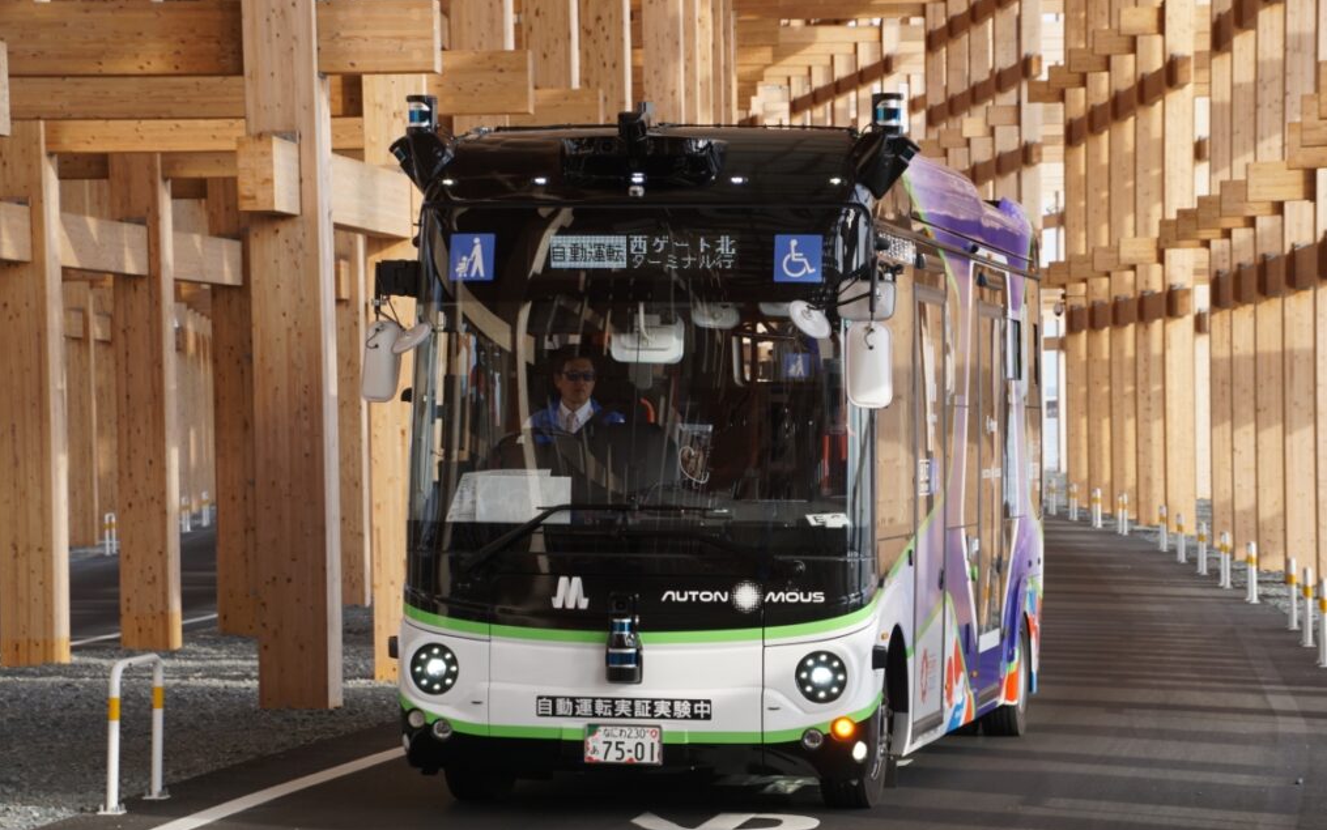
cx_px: 668
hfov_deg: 19.3
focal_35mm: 108
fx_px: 3907
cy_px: 423
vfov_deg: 12.1
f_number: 11
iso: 100
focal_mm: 70
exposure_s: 1/25
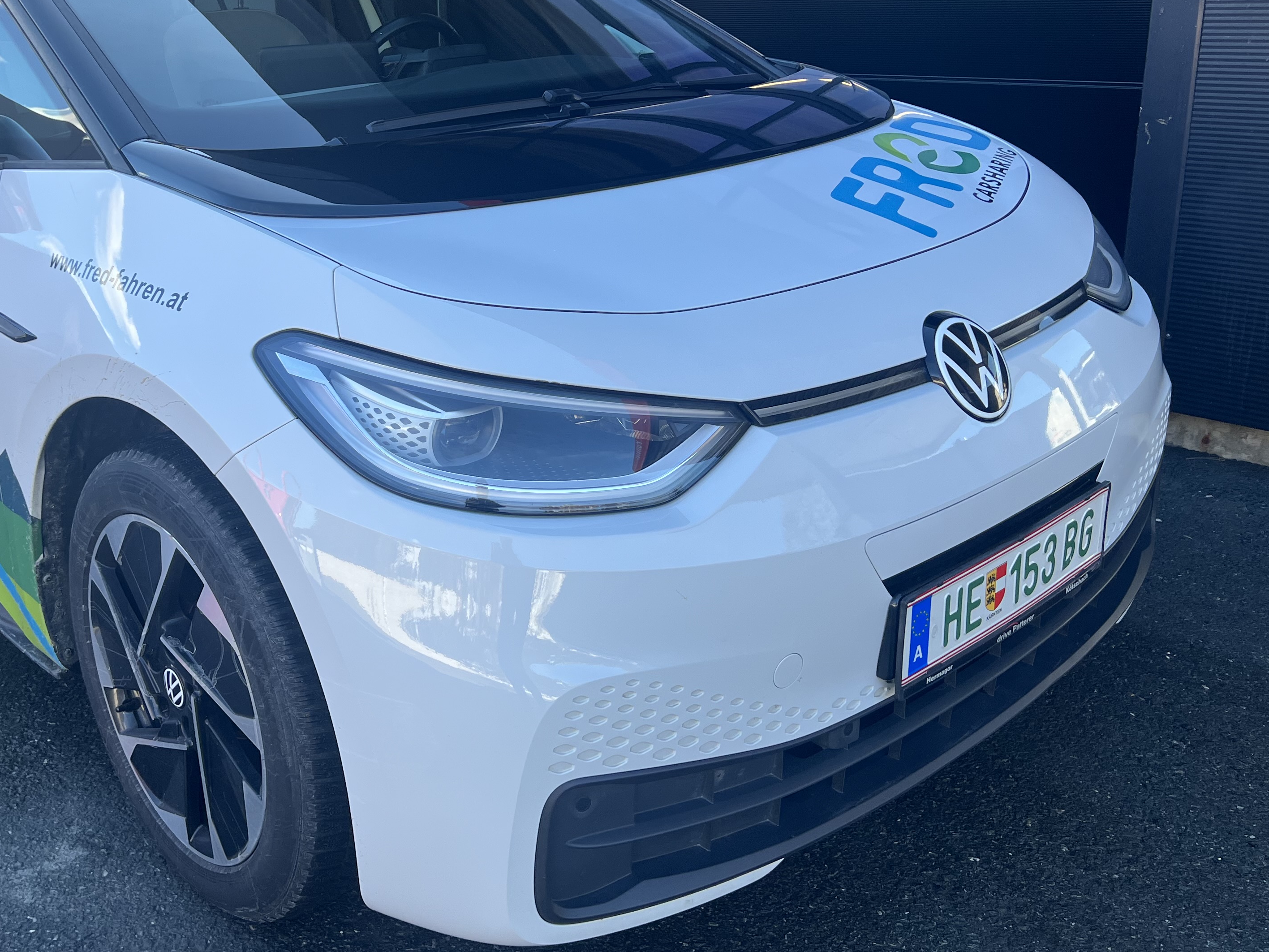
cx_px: 471
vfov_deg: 38.4
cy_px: 357
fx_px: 1356
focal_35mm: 37
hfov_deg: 49.6
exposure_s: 1/617
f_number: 1.5
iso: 50
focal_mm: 5.7
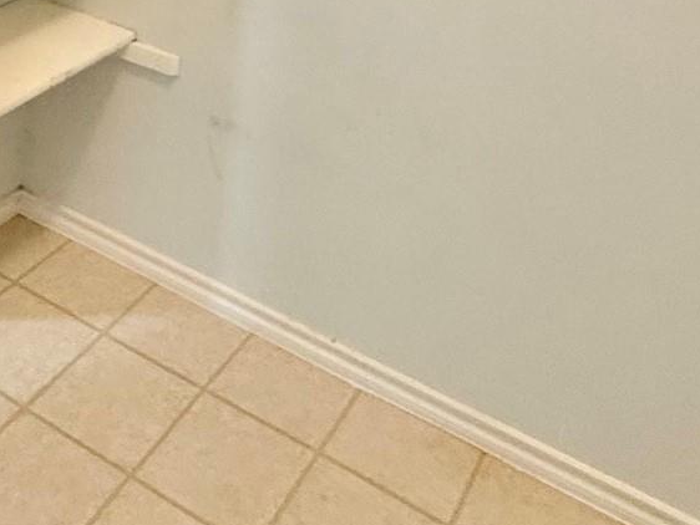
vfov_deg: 23.9
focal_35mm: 51
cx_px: 177
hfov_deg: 36.6
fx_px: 1032
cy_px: -213
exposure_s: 1/60
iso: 400
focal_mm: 2.22
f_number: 2.2
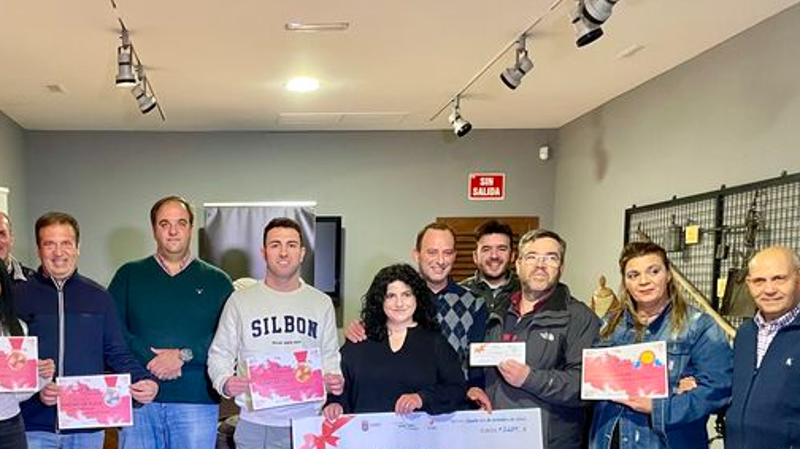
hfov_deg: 44.4
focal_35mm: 45
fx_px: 954
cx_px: 232
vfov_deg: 25.9
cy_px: 376
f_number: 1.6
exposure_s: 1/33
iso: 400
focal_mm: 4.2
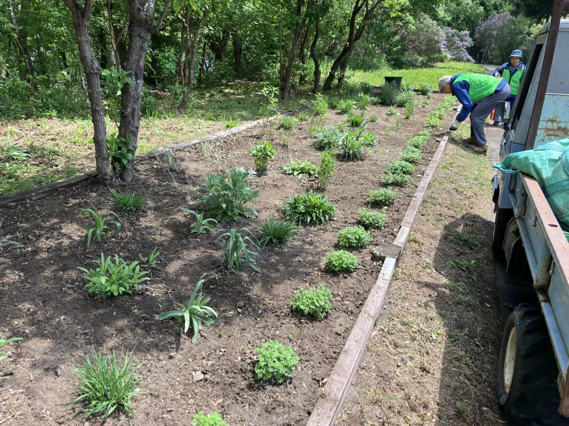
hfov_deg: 63.4
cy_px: 213
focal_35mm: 28
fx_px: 460
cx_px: 284
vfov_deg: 49.7
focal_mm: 3.99
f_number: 1.8
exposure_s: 1/463
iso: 32
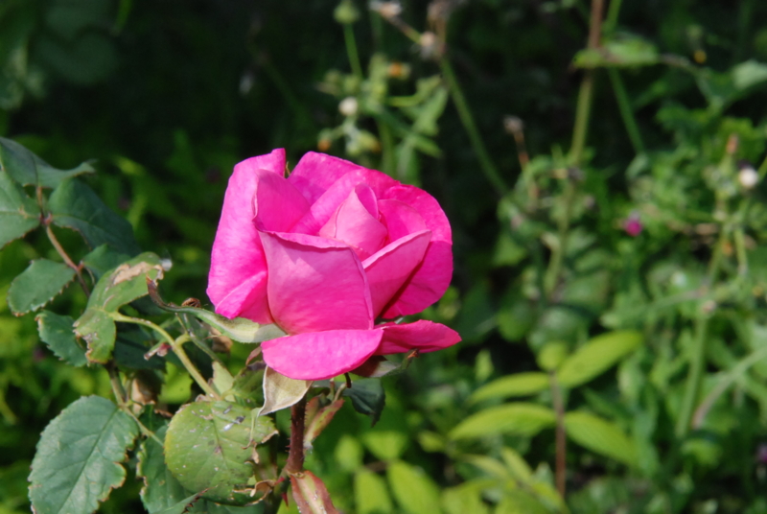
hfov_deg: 8.3
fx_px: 5281
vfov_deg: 5.6
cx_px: 384
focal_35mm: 248
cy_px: 257
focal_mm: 165
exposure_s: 1/200
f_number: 25
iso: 800
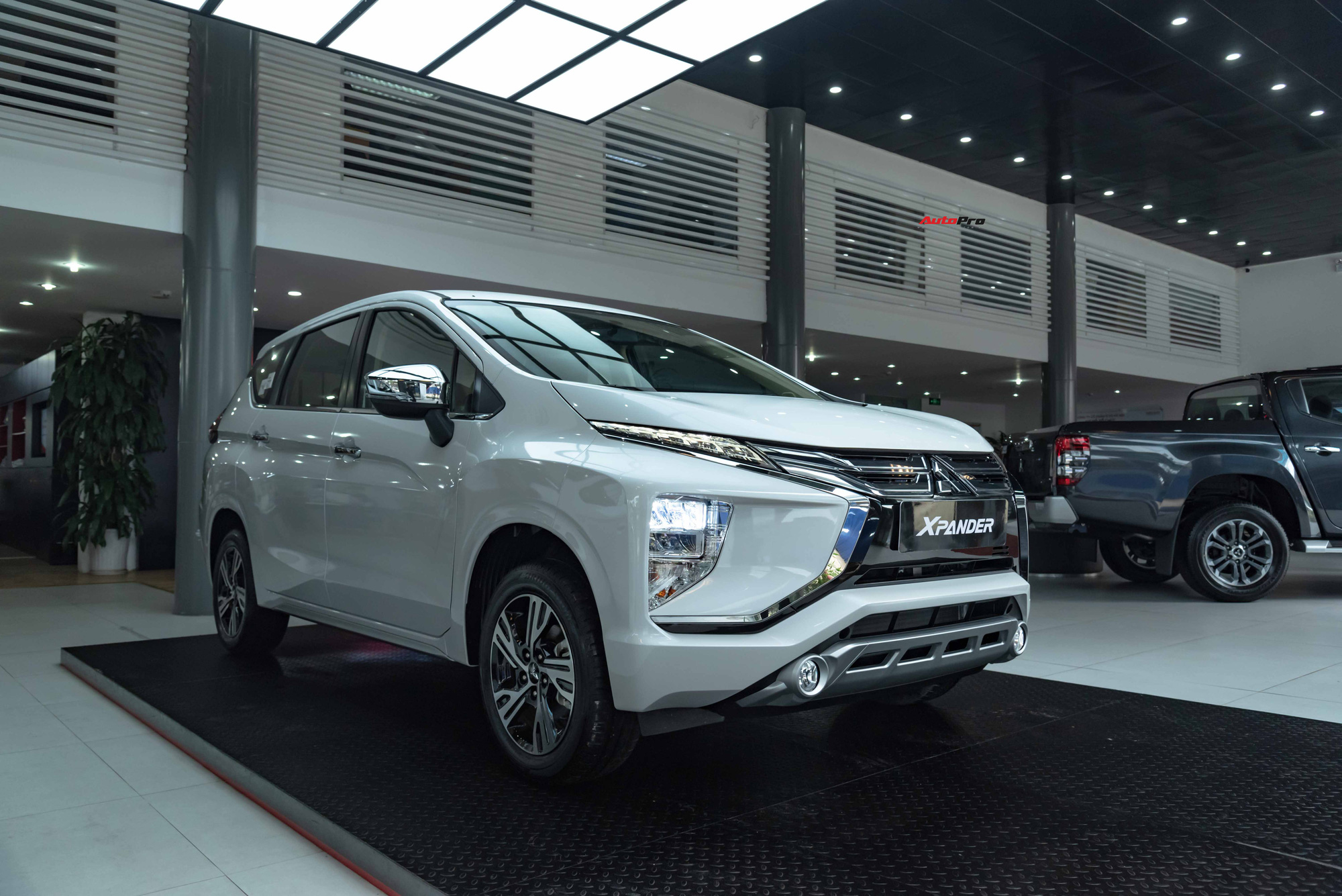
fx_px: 1007
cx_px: 671
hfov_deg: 67.4
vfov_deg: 48.0
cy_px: 448
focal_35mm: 27
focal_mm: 27
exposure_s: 1/160
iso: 800
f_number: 5.6
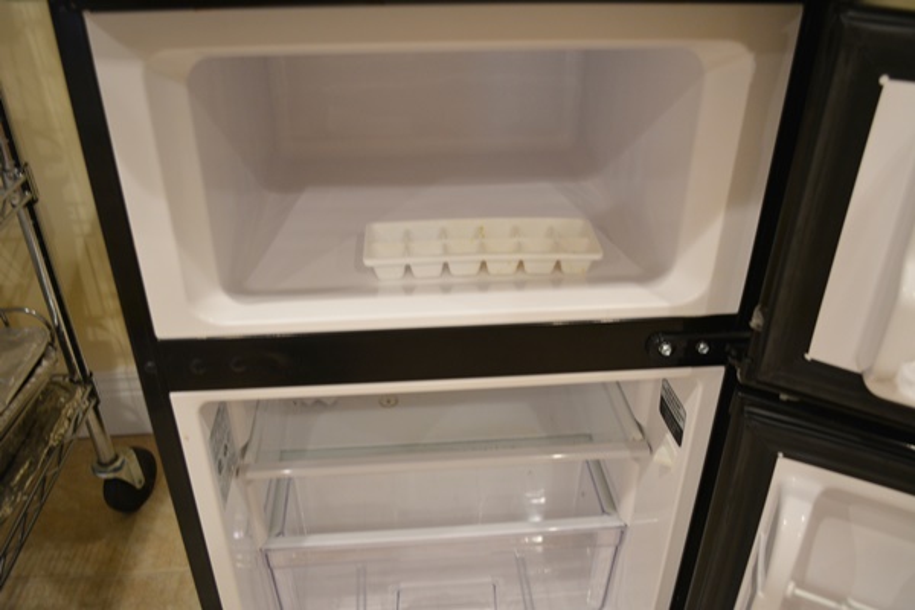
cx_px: 458
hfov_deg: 61.9
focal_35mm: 30
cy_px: 305
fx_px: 762
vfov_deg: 43.6
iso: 900
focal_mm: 20
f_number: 3.8
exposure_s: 1/30
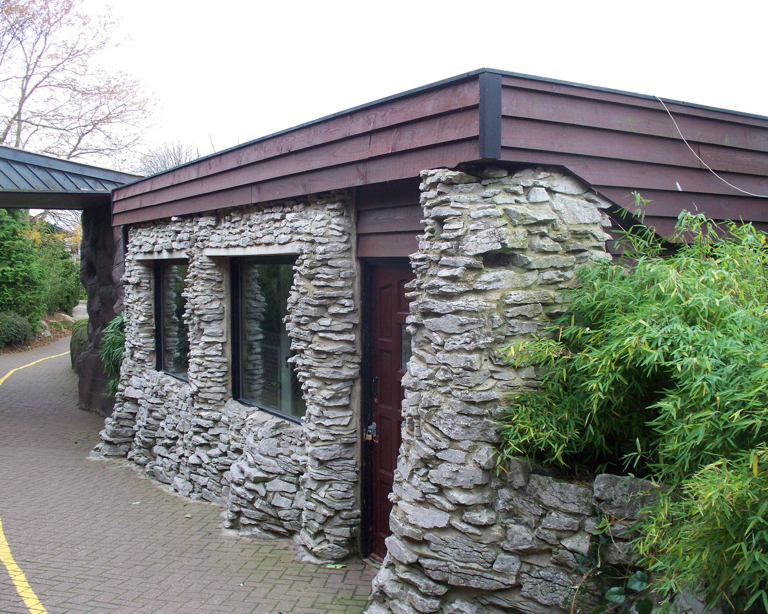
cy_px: 308
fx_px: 864
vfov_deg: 39.2
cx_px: 390
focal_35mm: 38
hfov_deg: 47.9
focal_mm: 7.54
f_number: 2.8
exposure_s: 1/60
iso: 125
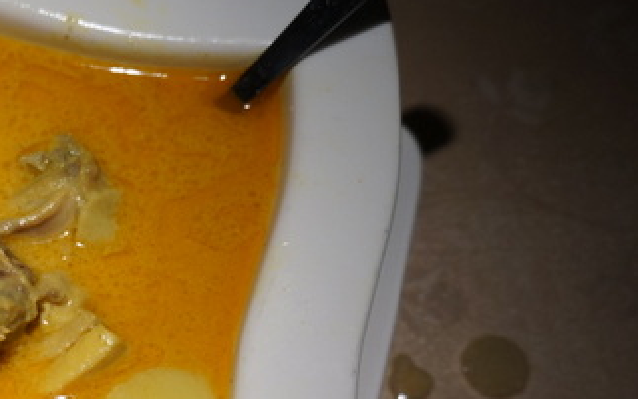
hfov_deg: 29.2
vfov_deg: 19.3
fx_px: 1166
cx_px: 46
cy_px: 303
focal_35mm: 67
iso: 400
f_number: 4
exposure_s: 1/60
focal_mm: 22
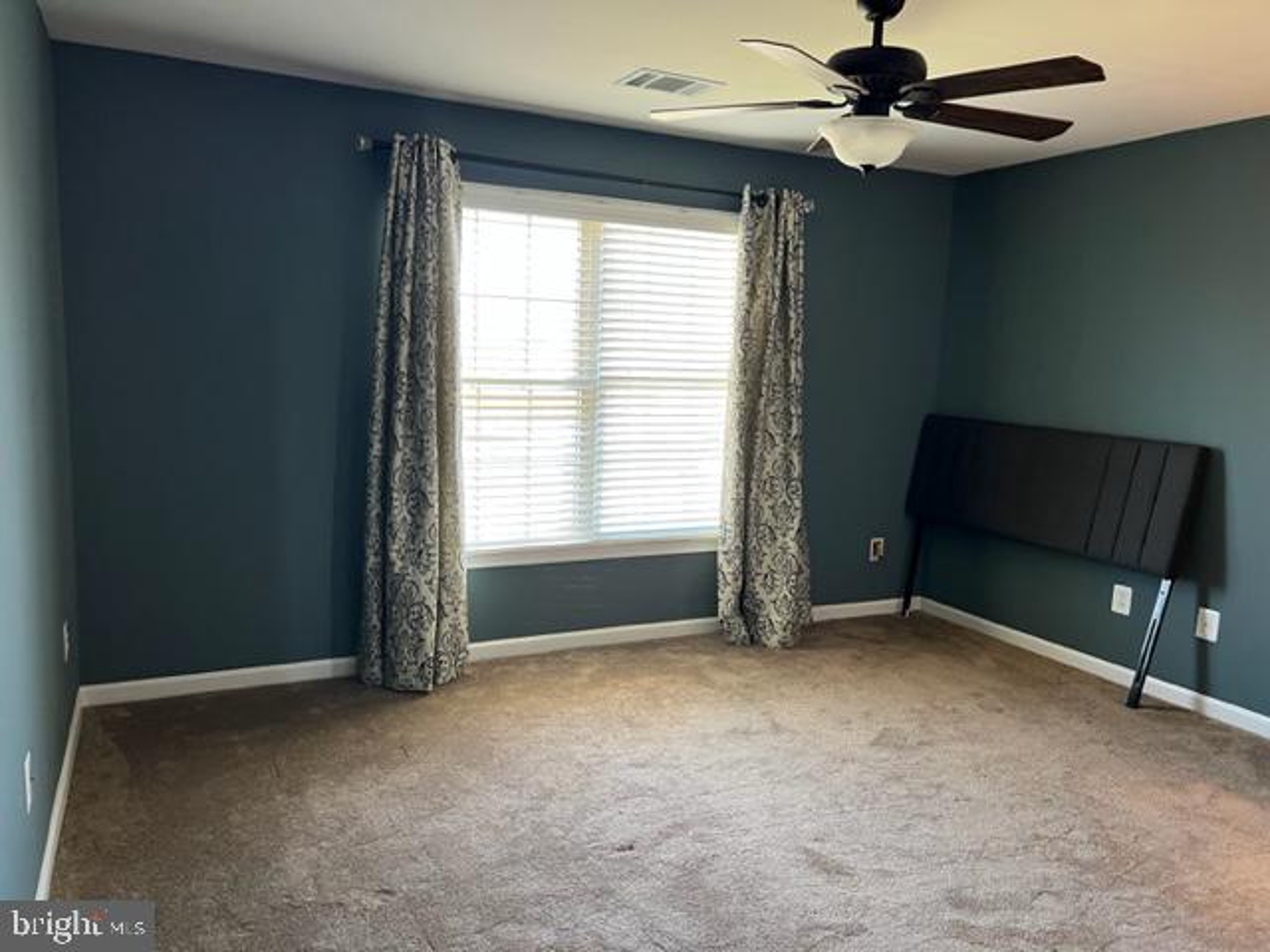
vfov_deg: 53.1
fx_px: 954
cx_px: 635
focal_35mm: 26
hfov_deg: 67.3
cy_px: 476
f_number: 1.5
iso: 160
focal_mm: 5.7
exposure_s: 1/60
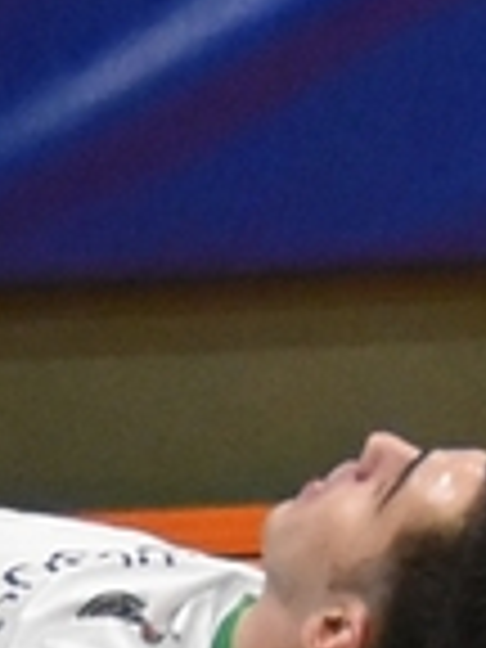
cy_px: -448
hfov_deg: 1.5
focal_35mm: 962
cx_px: 1472
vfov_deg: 2.1
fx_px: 18008
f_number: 5.3
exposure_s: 1/160
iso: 3200
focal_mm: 80
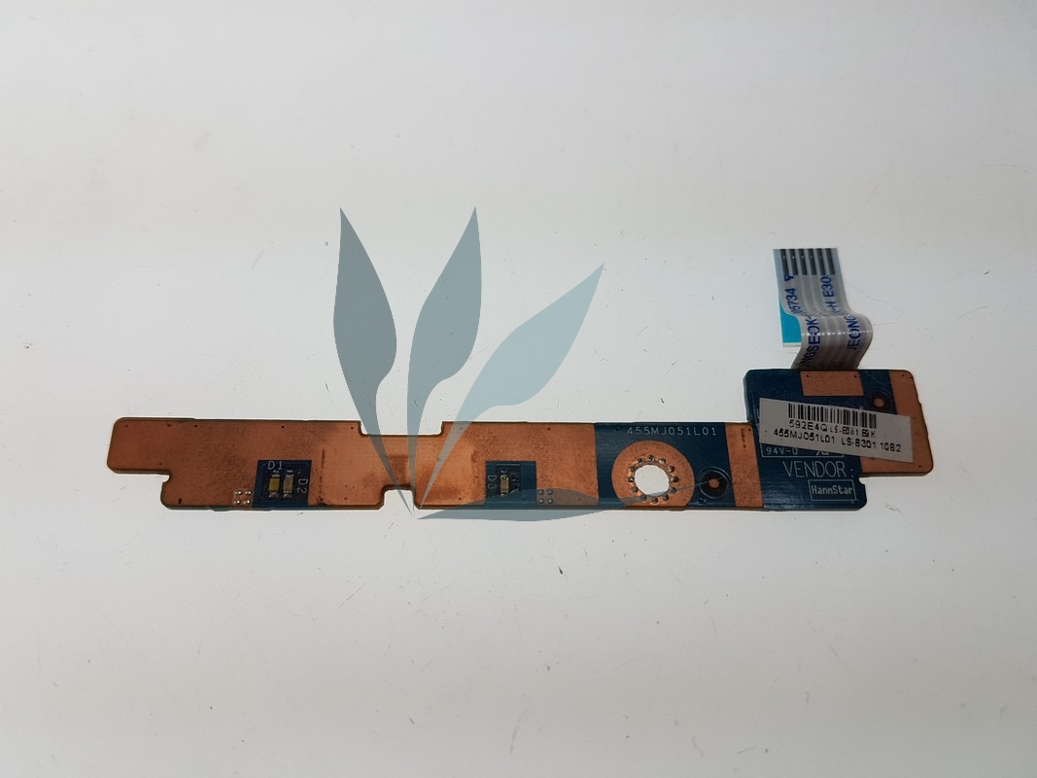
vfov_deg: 53.1
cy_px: 389
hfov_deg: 67.3
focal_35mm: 26
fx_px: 779
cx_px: 518
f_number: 1.7
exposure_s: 1/380
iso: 40
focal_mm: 4.2
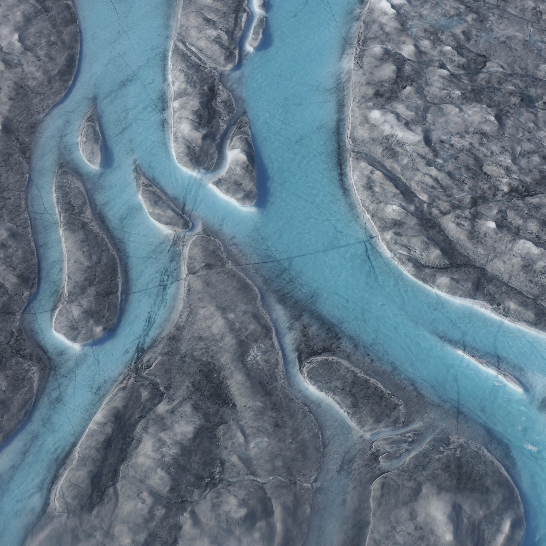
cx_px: 262
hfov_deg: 15.7
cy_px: 273
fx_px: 1981
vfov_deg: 15.7
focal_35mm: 111
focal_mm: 47
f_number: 11
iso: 200
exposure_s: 1/500
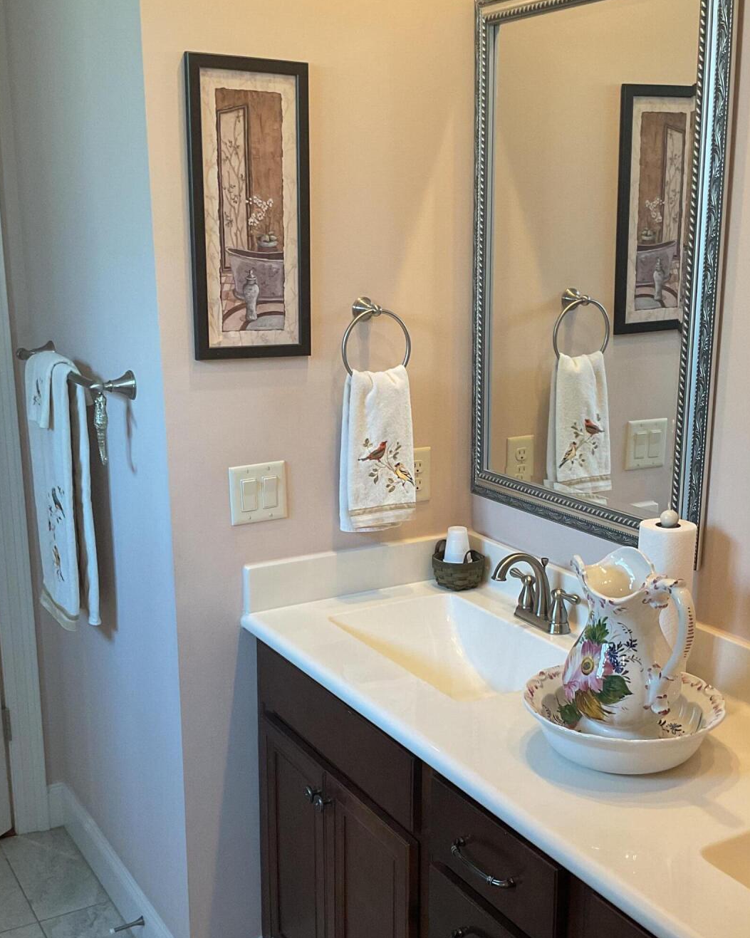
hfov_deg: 34.9
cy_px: 536
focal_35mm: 43
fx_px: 1194
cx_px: 415
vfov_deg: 42.8
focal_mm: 3
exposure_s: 1/60
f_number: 1.8
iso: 80
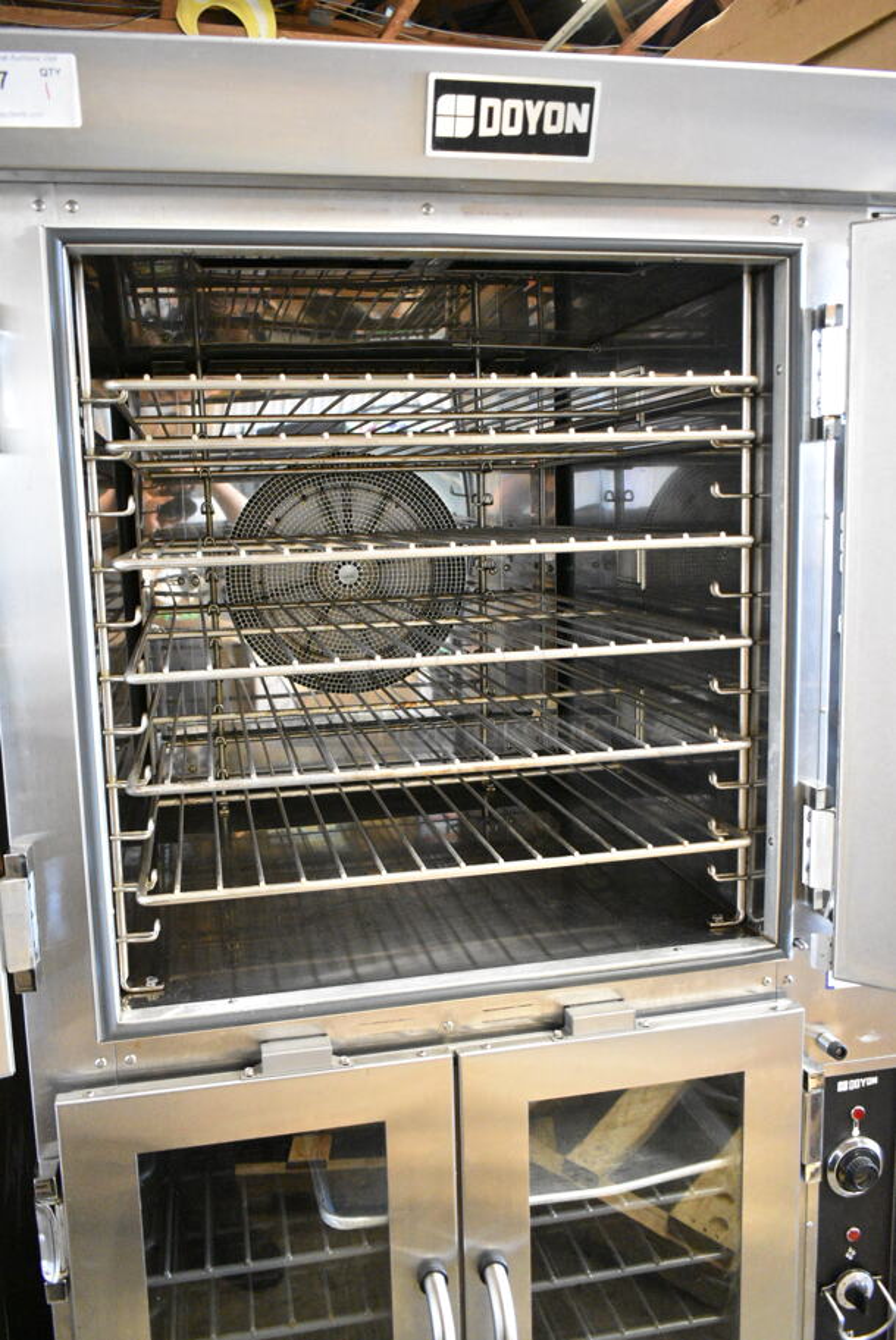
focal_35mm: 30
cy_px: 670
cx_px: 448
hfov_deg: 43.7
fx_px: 1118
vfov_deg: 61.9
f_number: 4.5
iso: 6400
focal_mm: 20
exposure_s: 1/50
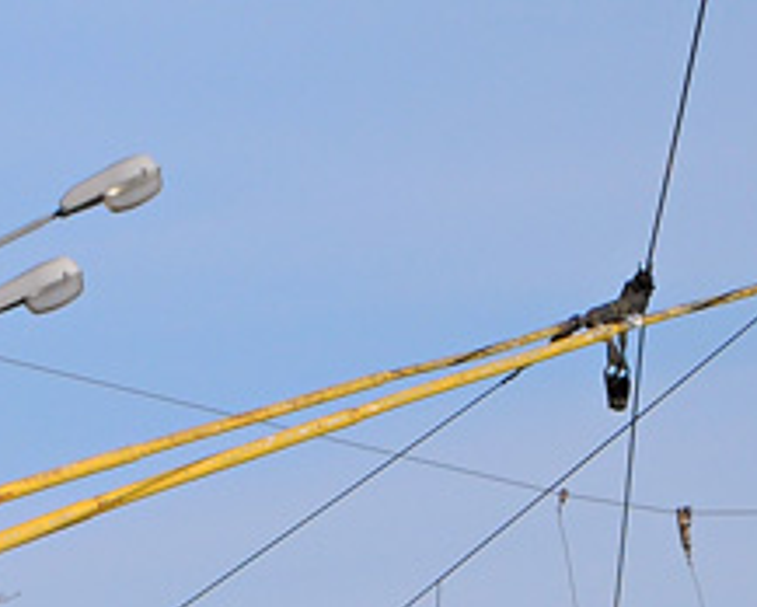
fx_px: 10786
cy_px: 1331
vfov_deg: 3.2
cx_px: -649
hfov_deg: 4.0
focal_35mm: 481
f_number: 8
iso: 320
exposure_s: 1/1000
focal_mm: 62
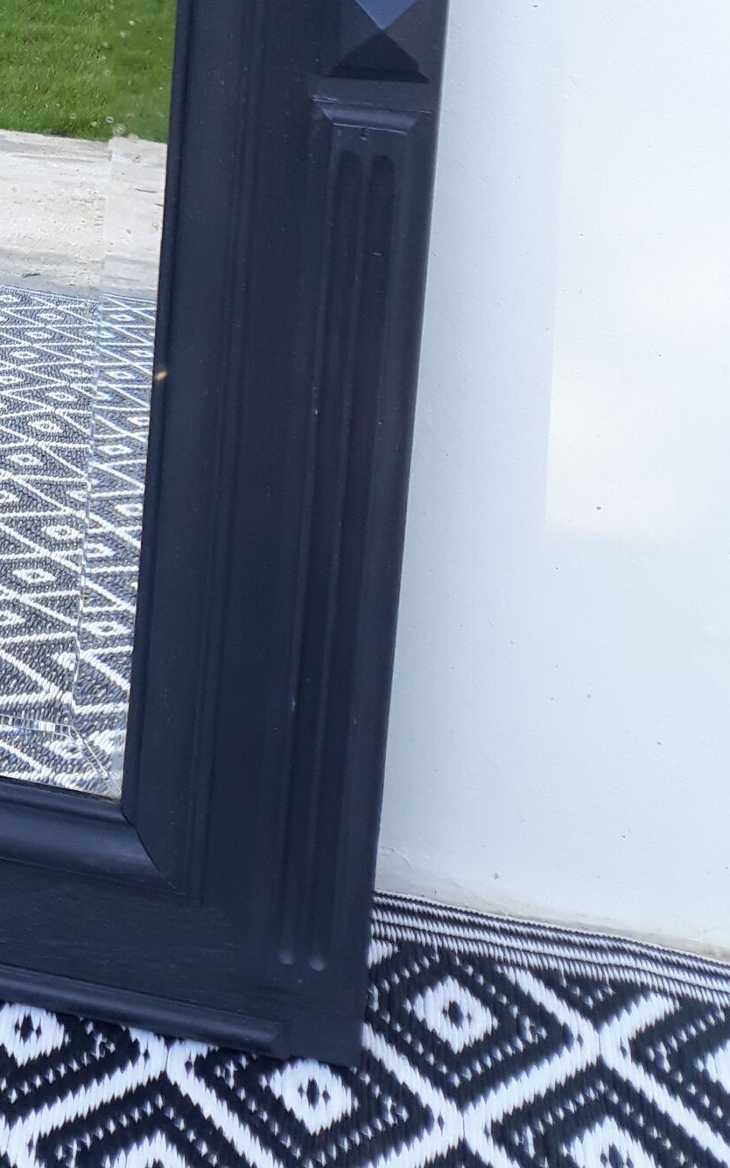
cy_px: -195
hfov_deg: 17.1
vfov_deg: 26.5
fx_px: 2229
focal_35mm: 70
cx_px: -298
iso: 40
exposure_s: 1/100
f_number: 1.7
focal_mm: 3.71
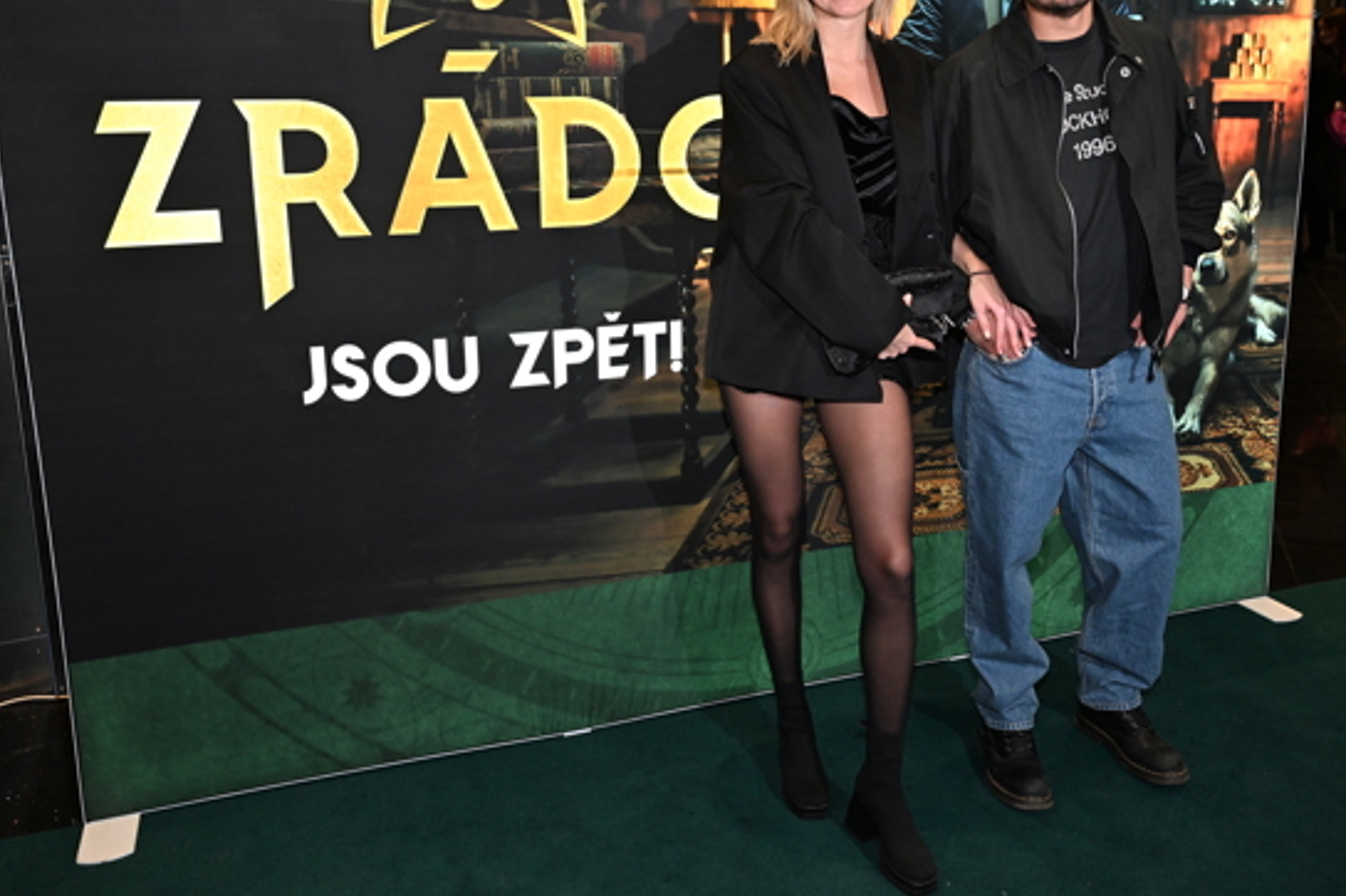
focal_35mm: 33
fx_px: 1233
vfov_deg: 39.6
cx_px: 722
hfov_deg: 57.2
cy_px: 334
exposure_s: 1/125
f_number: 5
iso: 2500
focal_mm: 26
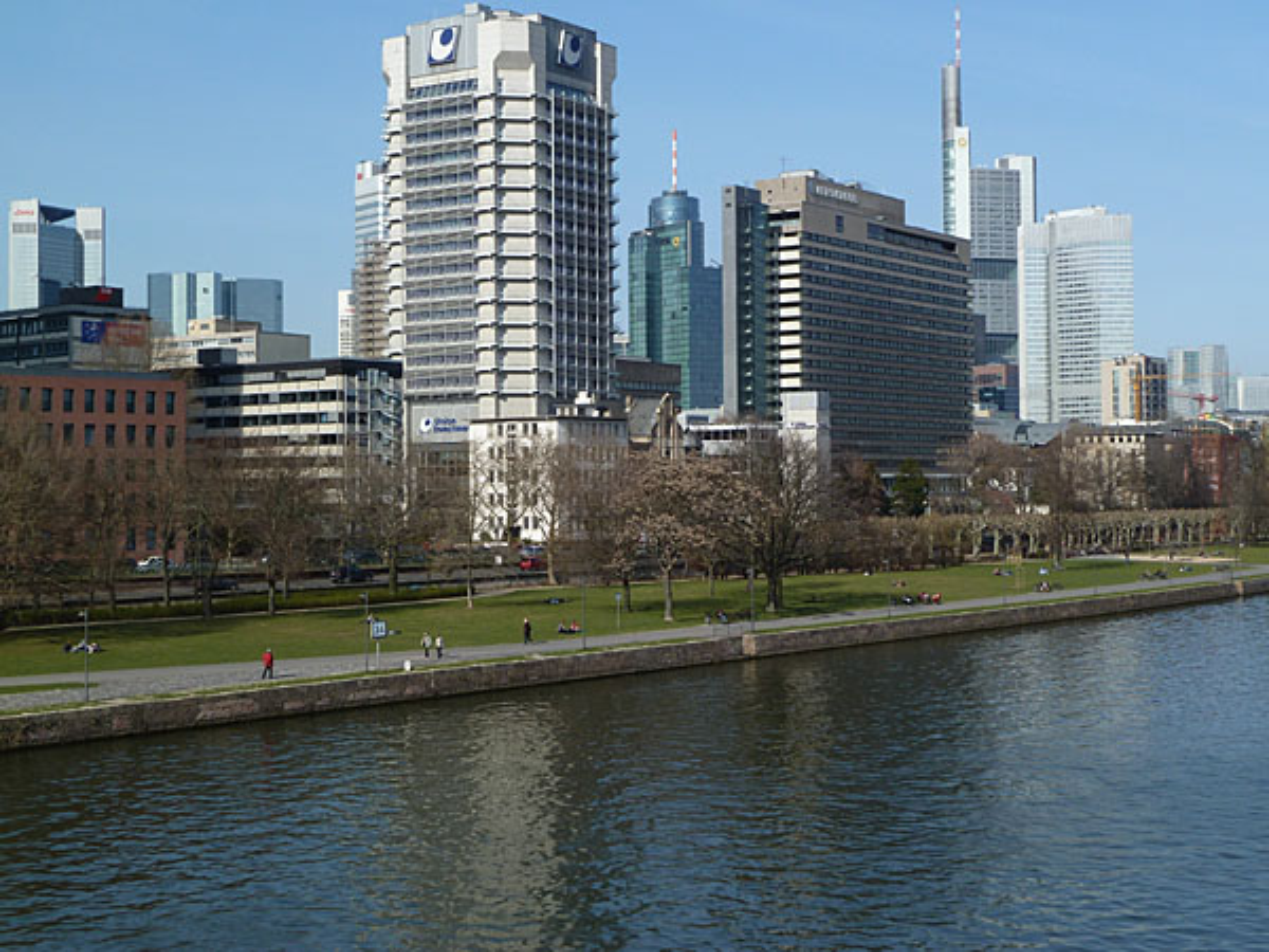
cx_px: 634
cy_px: 476
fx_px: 2016
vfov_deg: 26.6
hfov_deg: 34.9
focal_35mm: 55
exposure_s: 1/500
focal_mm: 9.1
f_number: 5
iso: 80
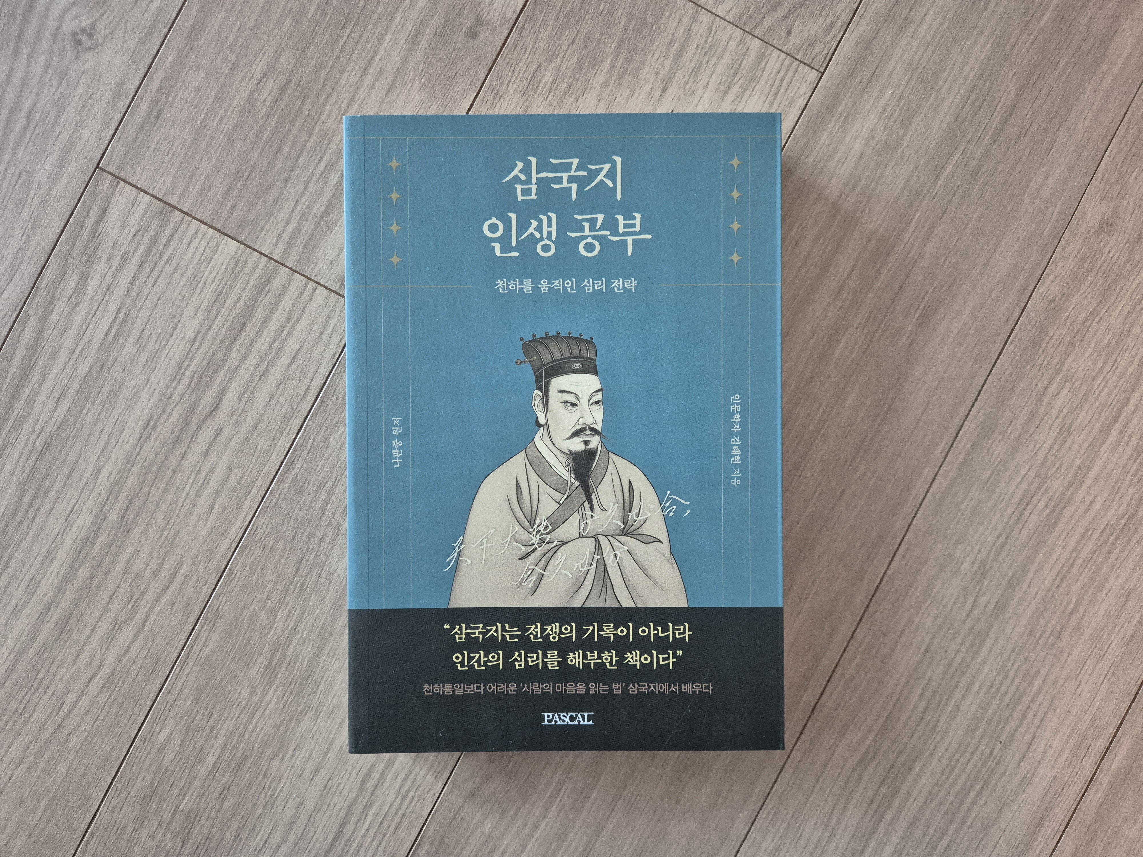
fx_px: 759
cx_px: 572
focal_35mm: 23
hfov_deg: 73.9
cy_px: 428
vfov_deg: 58.9
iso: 800
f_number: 1.8
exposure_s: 1/60
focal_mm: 5.4
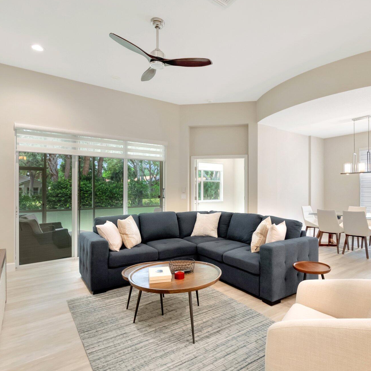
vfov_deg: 74.8
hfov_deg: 74.3
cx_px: 217
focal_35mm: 20
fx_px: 243
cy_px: 181
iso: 640
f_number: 8
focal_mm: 10
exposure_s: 1/13
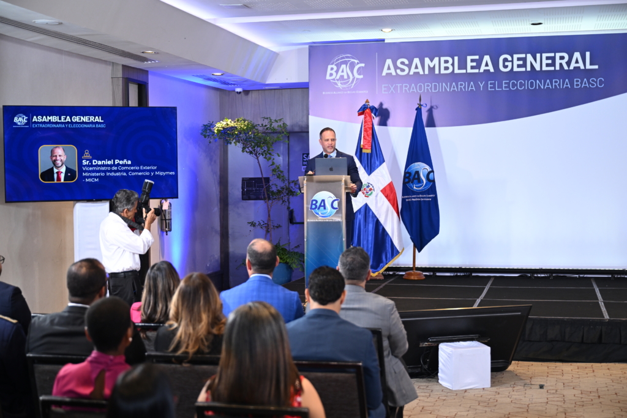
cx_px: 314
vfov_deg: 25.5
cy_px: 209
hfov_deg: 37.5
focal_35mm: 53
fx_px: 923
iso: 1000
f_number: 3.2
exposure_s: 1/160
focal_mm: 53
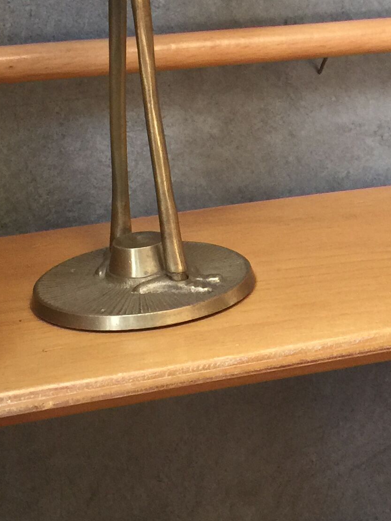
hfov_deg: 16.6
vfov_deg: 22.9
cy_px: 179
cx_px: 476
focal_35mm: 85
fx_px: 1281
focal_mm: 4.15
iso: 80
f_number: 2.2
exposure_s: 1/33
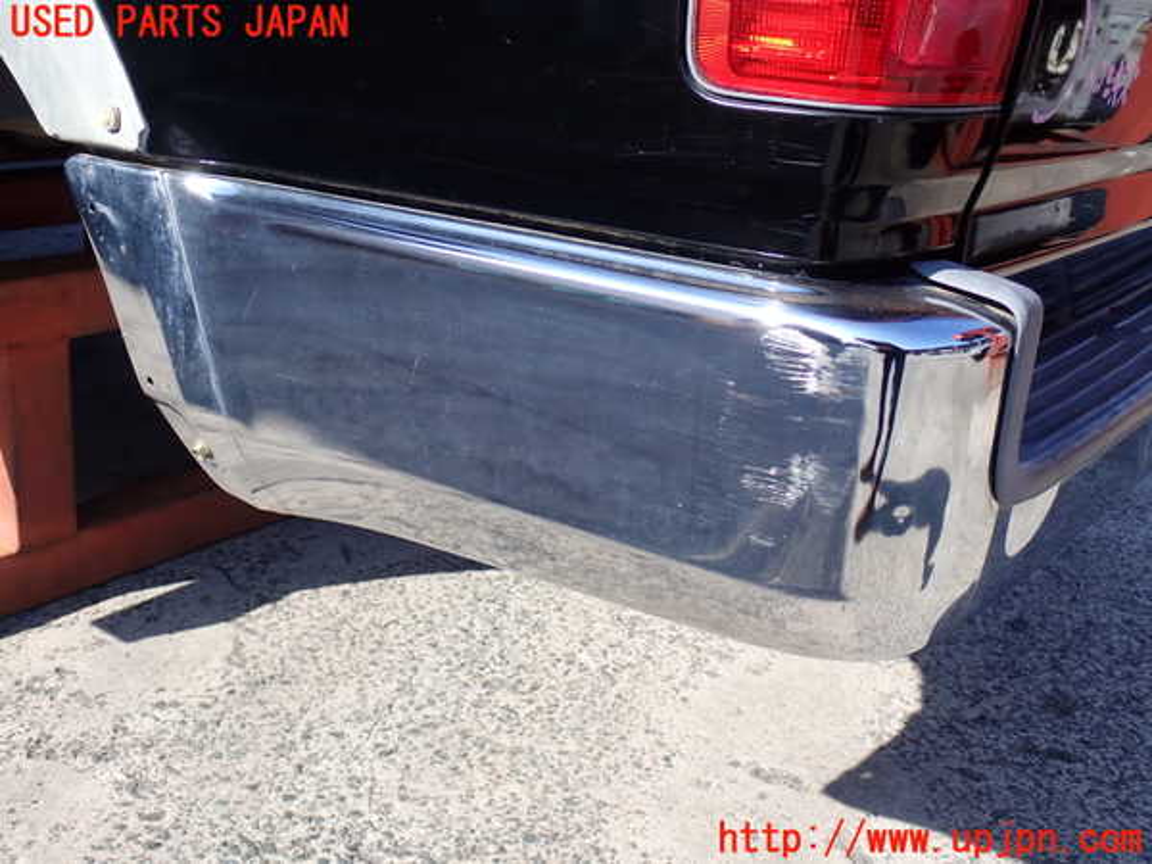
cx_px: 576
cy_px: 432
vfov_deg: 35.1
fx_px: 1364
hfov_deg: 45.8
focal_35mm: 41
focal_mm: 7.31
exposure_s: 1/400
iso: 100
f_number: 4
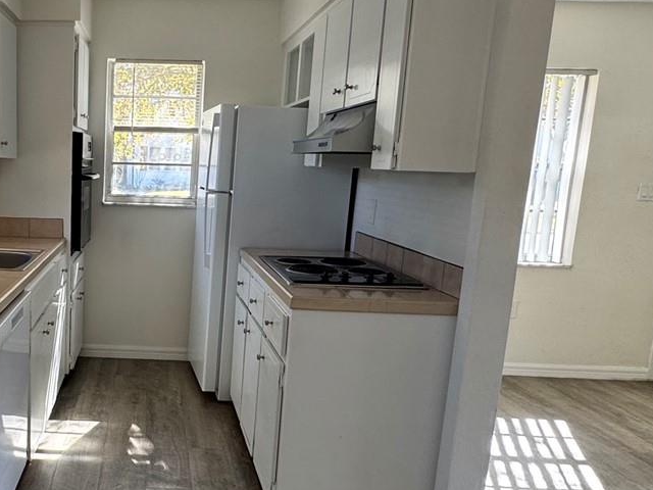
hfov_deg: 49.0
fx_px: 660
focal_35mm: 35
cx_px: 113
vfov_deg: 40.6
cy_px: 281
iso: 125
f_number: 2.2
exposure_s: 1/100
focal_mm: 2.22
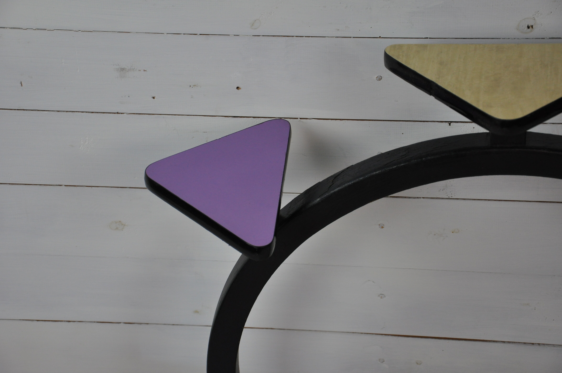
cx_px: 281
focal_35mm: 87
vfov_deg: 15.7
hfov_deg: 23.4
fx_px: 1357
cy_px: 186
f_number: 5
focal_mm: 58
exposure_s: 1/160
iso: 800
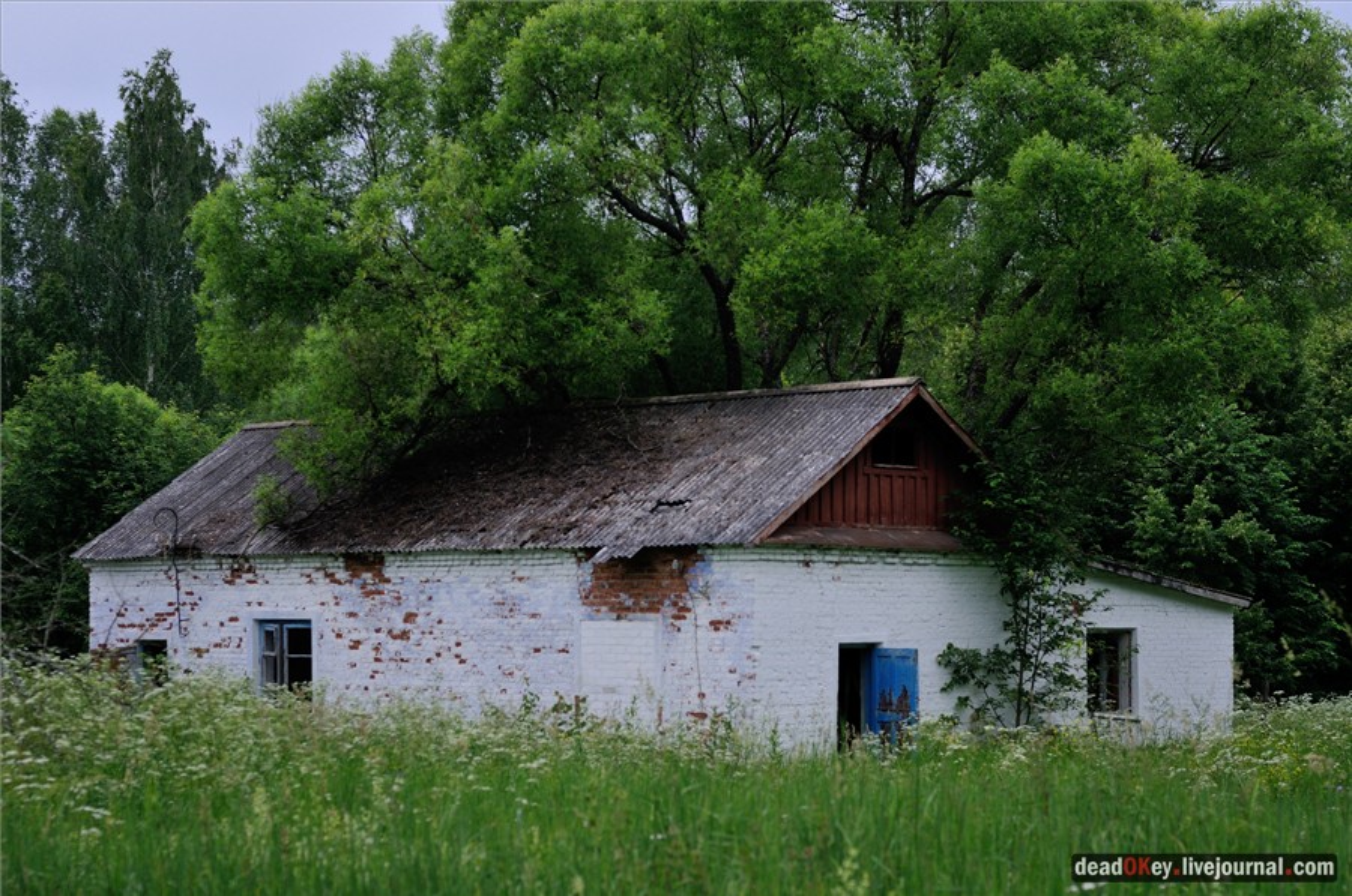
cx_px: 676
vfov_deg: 18.1
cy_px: 448
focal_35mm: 75
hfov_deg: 27.0
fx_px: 2812
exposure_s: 1/800
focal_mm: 50
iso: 200
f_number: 3.5
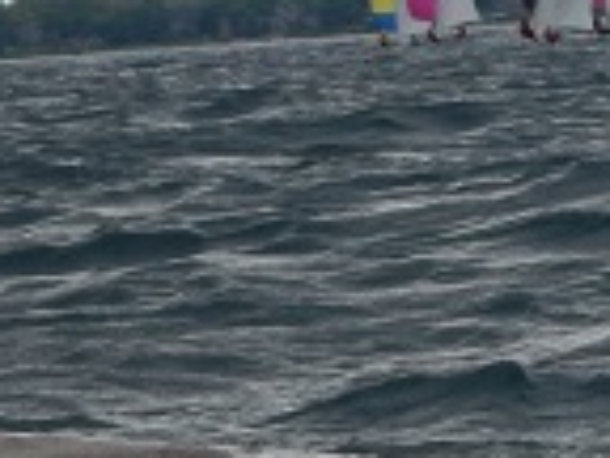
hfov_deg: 6.6
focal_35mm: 296
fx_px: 5216
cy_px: 140
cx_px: 873
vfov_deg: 5.0
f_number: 4.3
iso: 125
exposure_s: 1/1250
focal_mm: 12.8
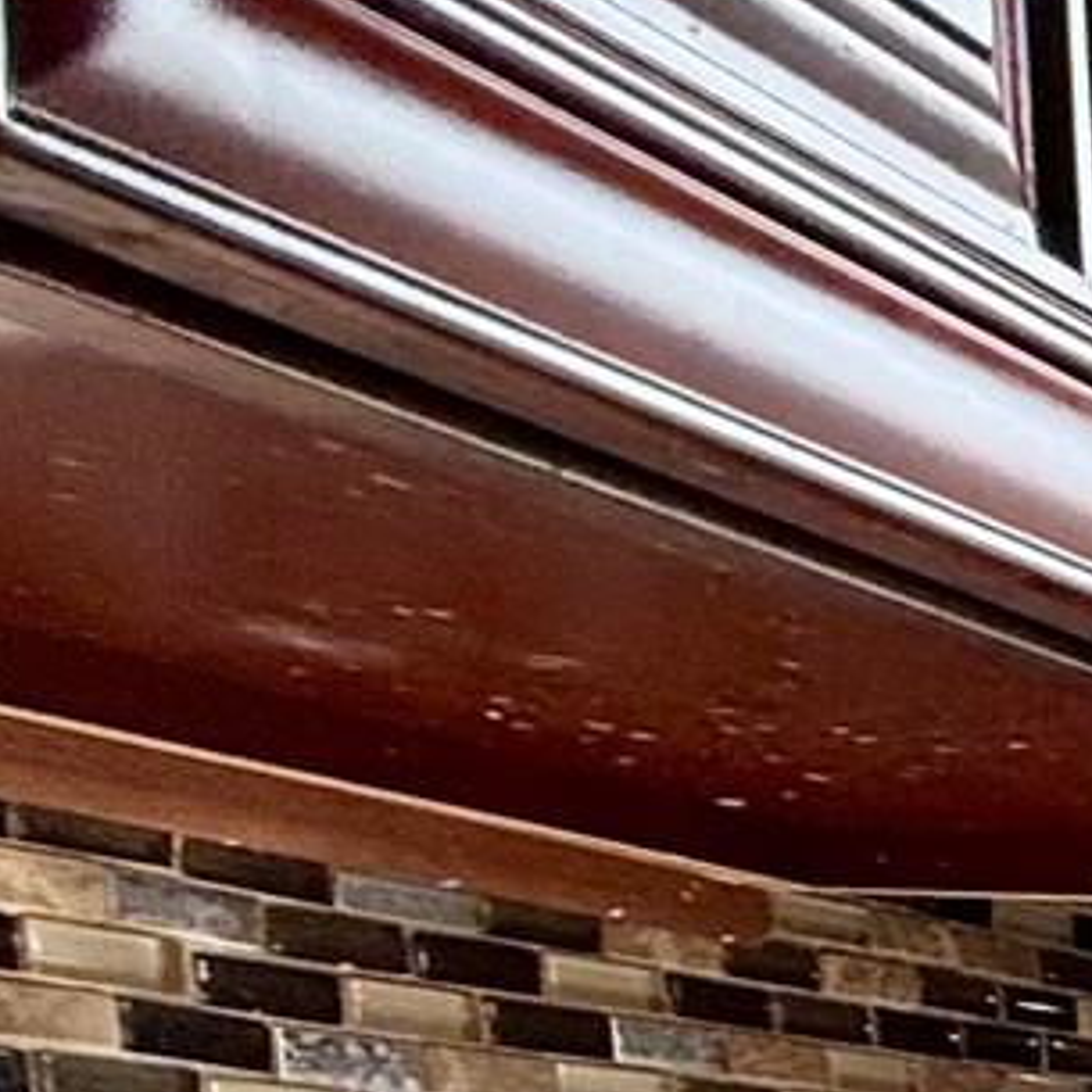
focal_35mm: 83
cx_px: 3541
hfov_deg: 10.5
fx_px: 2962
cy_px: 1608
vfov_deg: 18.6
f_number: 2.2
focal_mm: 2.22
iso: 64
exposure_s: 1/163
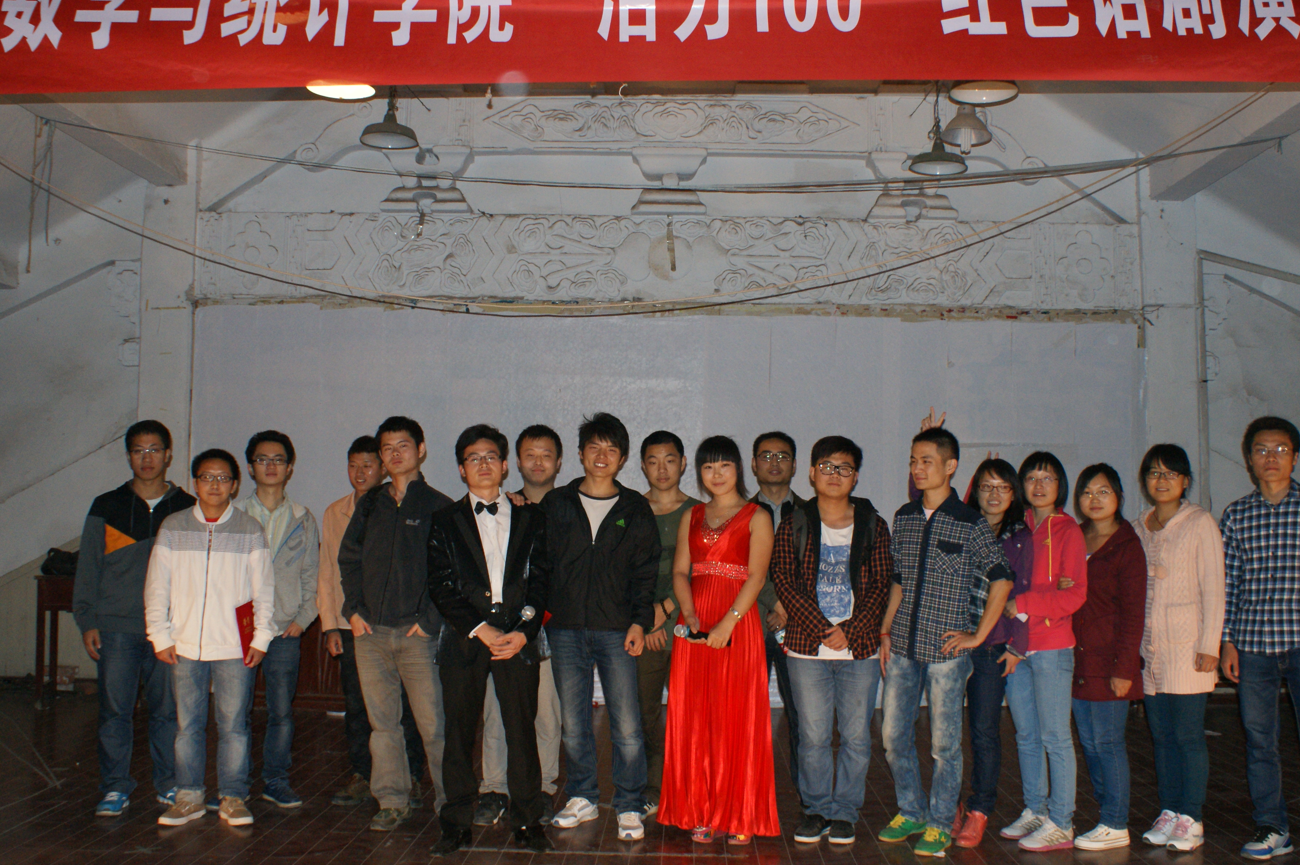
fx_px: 1263
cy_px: 390
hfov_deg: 54.4
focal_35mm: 35
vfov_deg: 37.8
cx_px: 704
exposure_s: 1/60
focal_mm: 18
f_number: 5.6
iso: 400
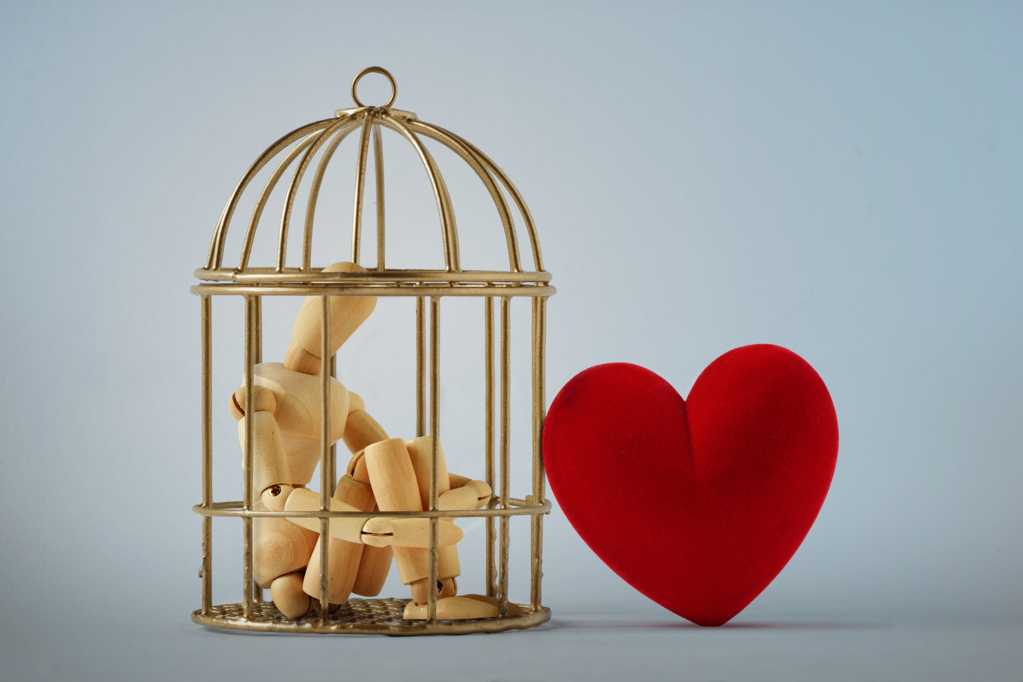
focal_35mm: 135
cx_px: 512
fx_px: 3836
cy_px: 341
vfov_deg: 10.2
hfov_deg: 15.2
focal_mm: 90
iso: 100
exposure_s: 1/4
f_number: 14
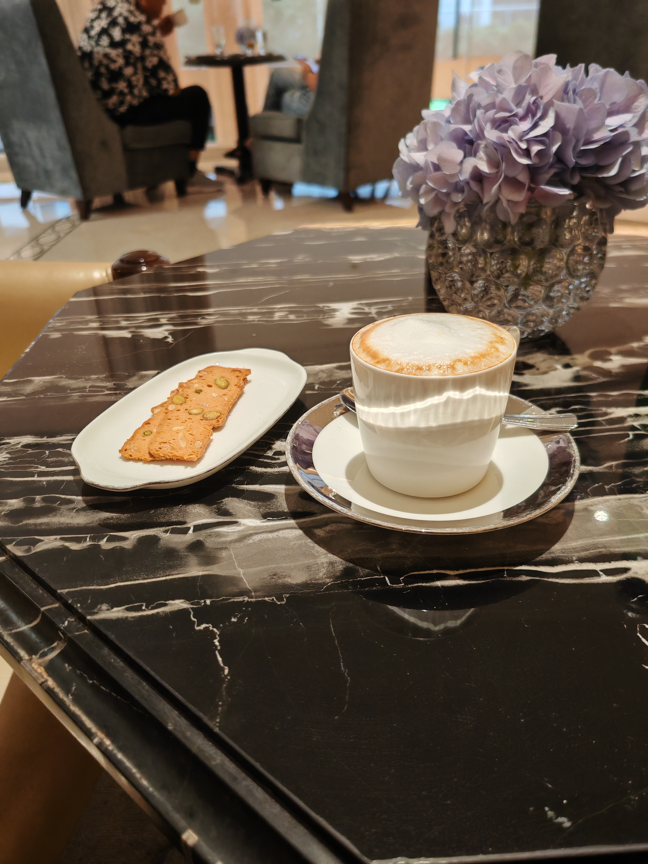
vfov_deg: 67.3
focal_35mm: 26
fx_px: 649
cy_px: 432
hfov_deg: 53.1
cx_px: 324
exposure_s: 1/45
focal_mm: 5.4
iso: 500
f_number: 1.6
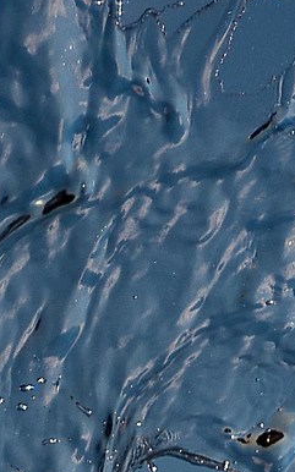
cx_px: 66
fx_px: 8561
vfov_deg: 3.1
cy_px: 1110
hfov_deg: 2.0
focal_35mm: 665
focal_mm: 105
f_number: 4.5
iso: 450
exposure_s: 1/8000
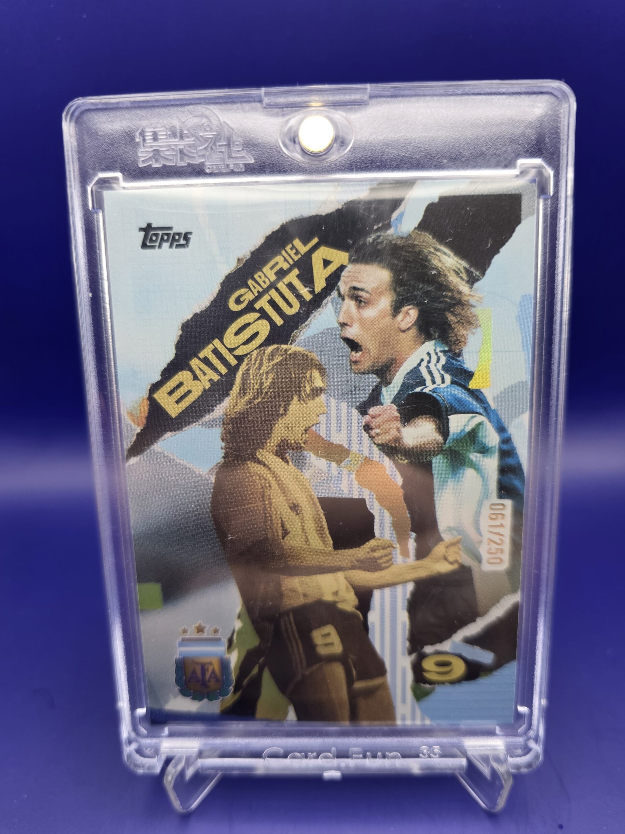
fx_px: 578
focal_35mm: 24
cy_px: 433
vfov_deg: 71.6
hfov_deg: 56.8
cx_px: 319
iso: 160
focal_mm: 6.3
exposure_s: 1/58.1
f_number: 1.7
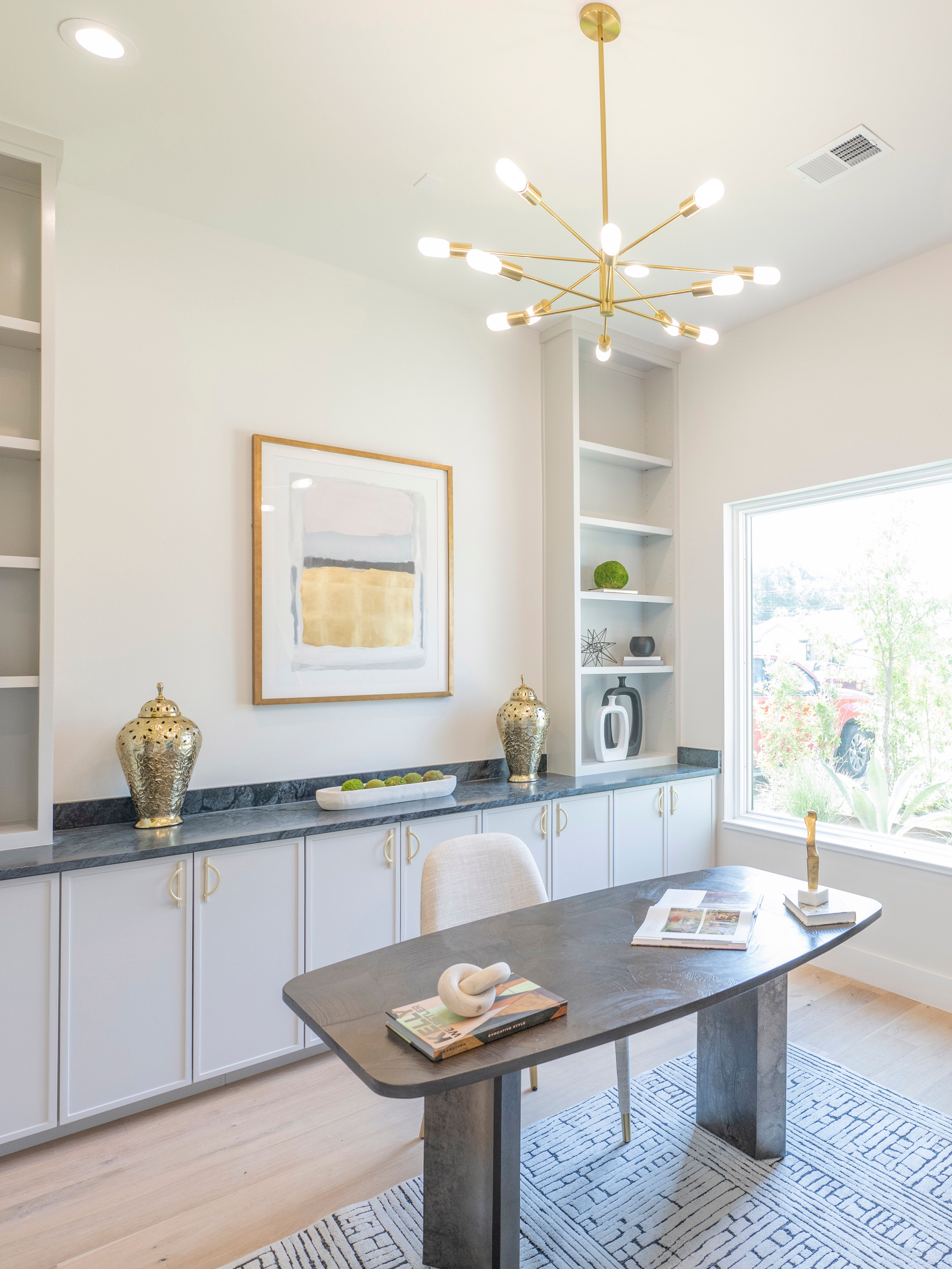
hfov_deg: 59.6
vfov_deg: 79.0
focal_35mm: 21
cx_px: 727
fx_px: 770
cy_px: 649
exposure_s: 1/60
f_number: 4.5
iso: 400
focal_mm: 14
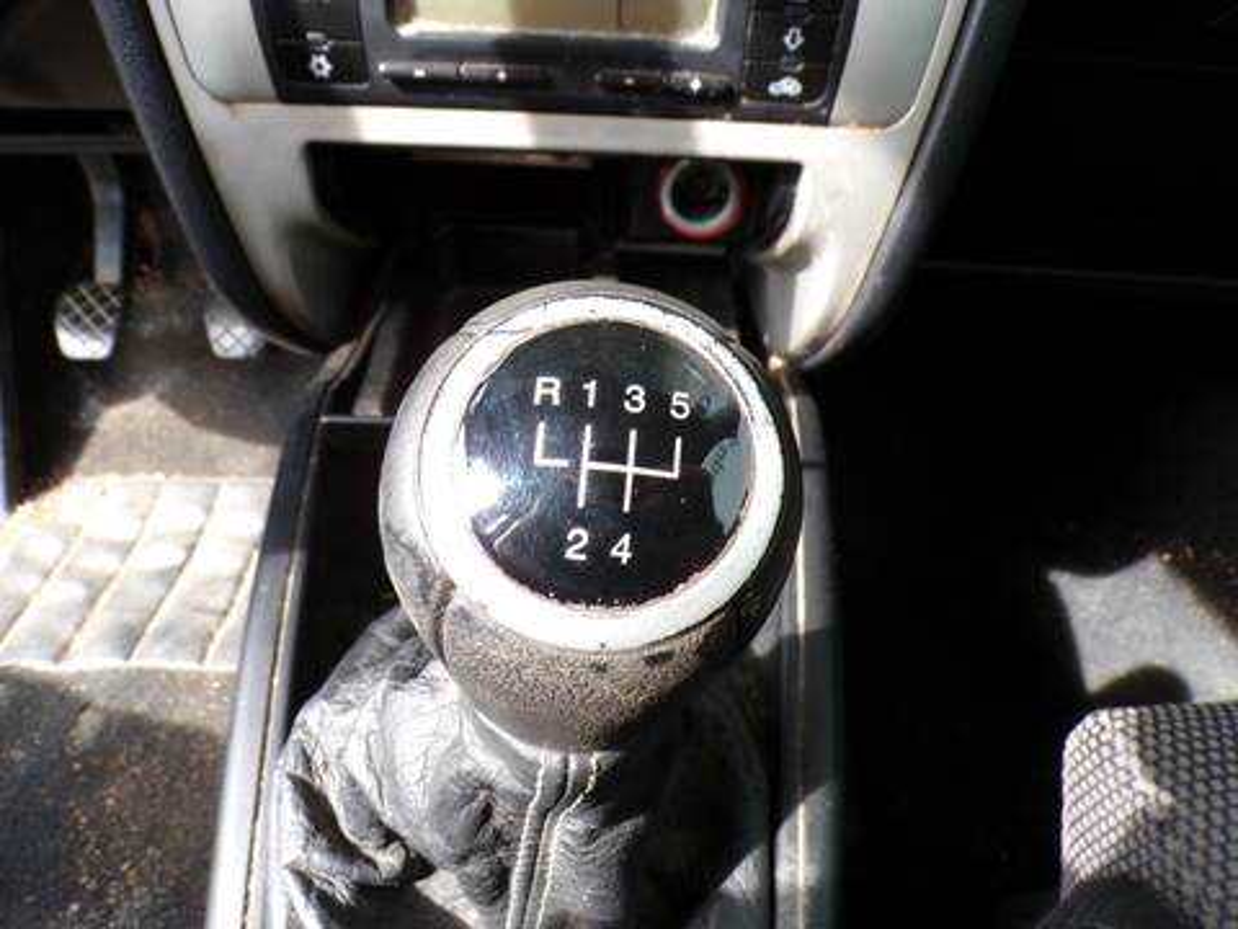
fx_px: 858
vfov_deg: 56.8
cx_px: 619
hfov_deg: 71.6
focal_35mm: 24
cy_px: 464
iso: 100
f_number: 4.4
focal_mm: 4.3
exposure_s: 1/38
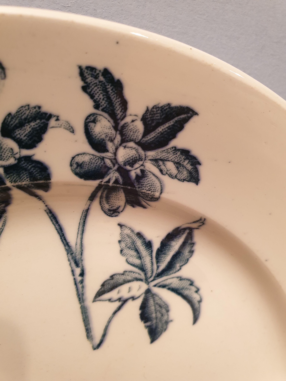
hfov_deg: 53.1
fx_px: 286
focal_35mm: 26
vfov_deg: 67.3
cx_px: 143
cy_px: 190
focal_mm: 4.3
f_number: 2.4
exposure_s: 1/33
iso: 250
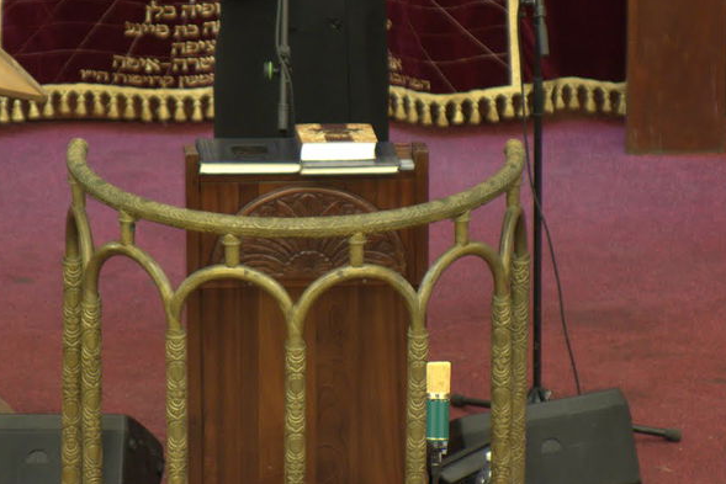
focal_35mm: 480
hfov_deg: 4.3
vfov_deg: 2.9
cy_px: 68
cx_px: 279
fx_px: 9682
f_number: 2.8
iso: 800
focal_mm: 135
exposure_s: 1/30
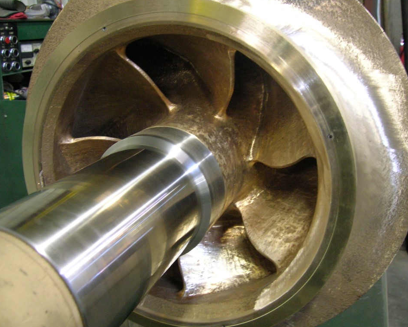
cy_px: 164
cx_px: 212
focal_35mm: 36
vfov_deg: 41.2
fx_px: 435
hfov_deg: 50.3
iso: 122
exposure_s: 1/4.1
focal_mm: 5.7
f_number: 2.9
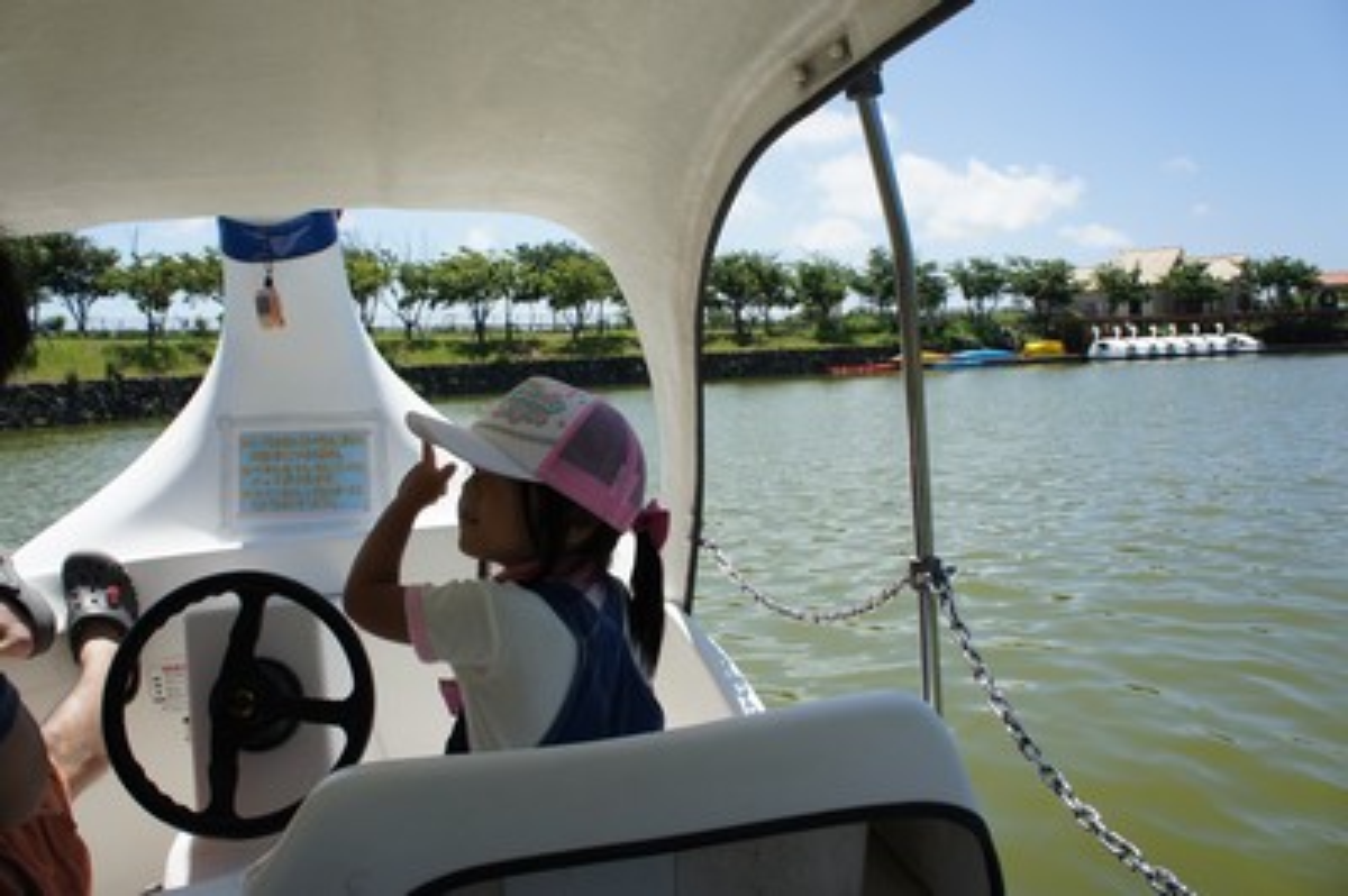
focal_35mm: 27
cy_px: 448
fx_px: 1010
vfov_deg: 47.9
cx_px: 674
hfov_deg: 67.4
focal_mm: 18
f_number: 7.1
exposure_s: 1/500
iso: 200
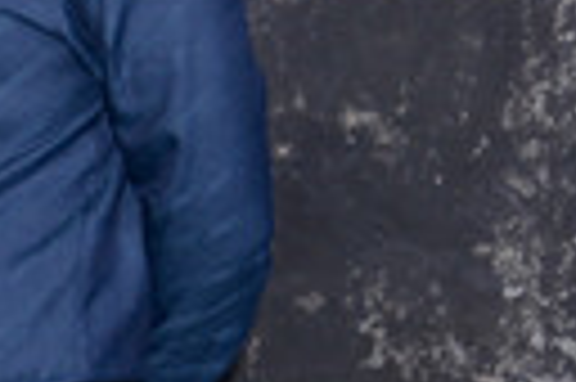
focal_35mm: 150
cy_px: -54
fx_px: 2397
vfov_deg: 9.0
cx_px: -878
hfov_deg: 11.1
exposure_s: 1/200
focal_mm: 24
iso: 160
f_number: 4.5
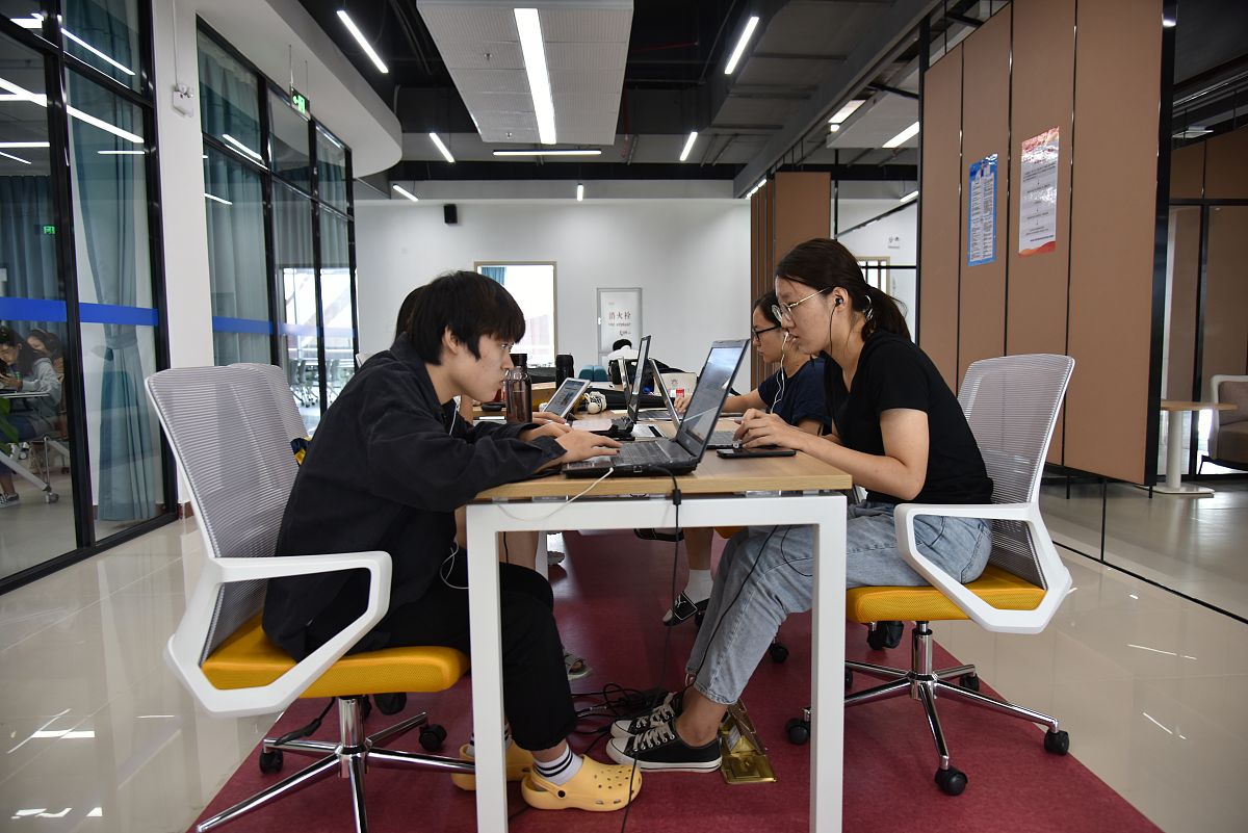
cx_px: 624
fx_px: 832
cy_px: 416
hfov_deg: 73.7
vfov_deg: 53.2
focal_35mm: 24
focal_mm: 24
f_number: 4
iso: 560
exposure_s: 1/25
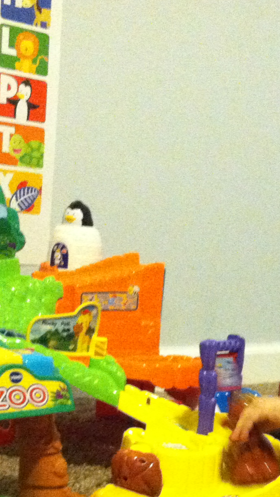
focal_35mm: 81
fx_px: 1069
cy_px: 375
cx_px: 222
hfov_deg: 14.8
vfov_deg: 25.9
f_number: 2.8
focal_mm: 3.85
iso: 1000
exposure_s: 1/15
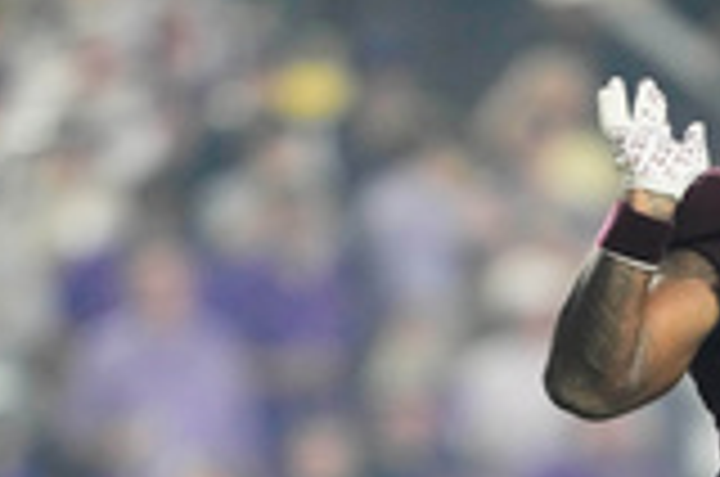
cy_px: 709
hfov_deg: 1.6
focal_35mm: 1282
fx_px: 25589
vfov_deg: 1.1
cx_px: 580
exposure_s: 1/2500
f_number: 2.8
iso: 5000
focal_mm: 400
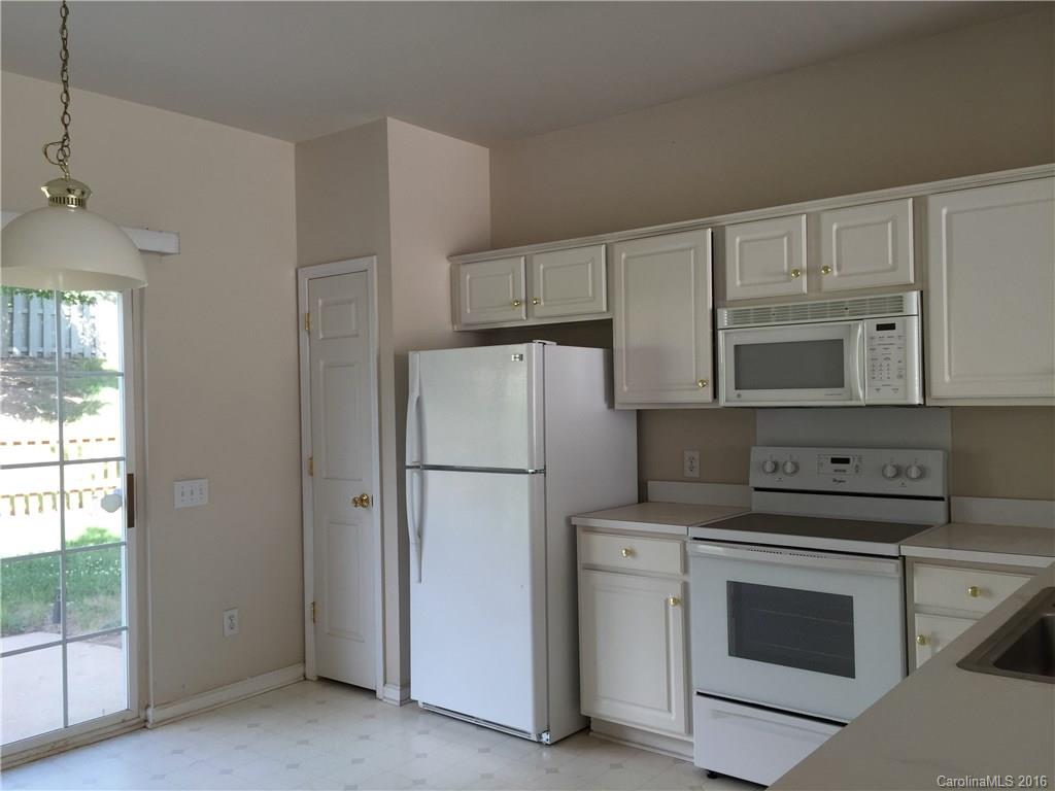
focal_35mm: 29
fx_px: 884
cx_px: 528
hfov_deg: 61.7
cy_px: 396
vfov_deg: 48.2
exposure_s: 1/60
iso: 32
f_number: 2.2
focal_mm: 4.15
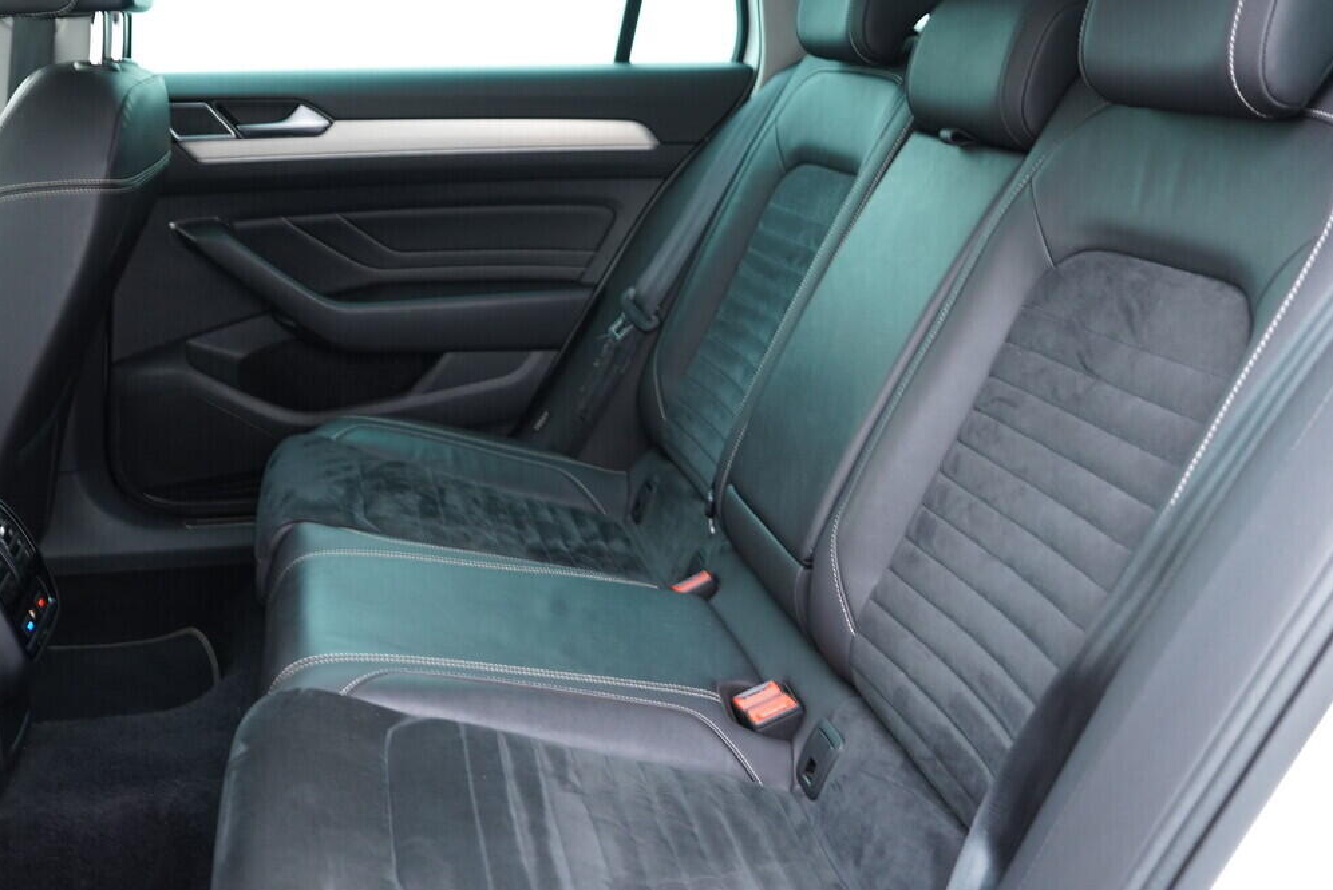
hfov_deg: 51.9
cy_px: 436
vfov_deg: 36.0
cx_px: 657
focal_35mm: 37
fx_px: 1371
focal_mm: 24
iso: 640
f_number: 2.8
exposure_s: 1/40
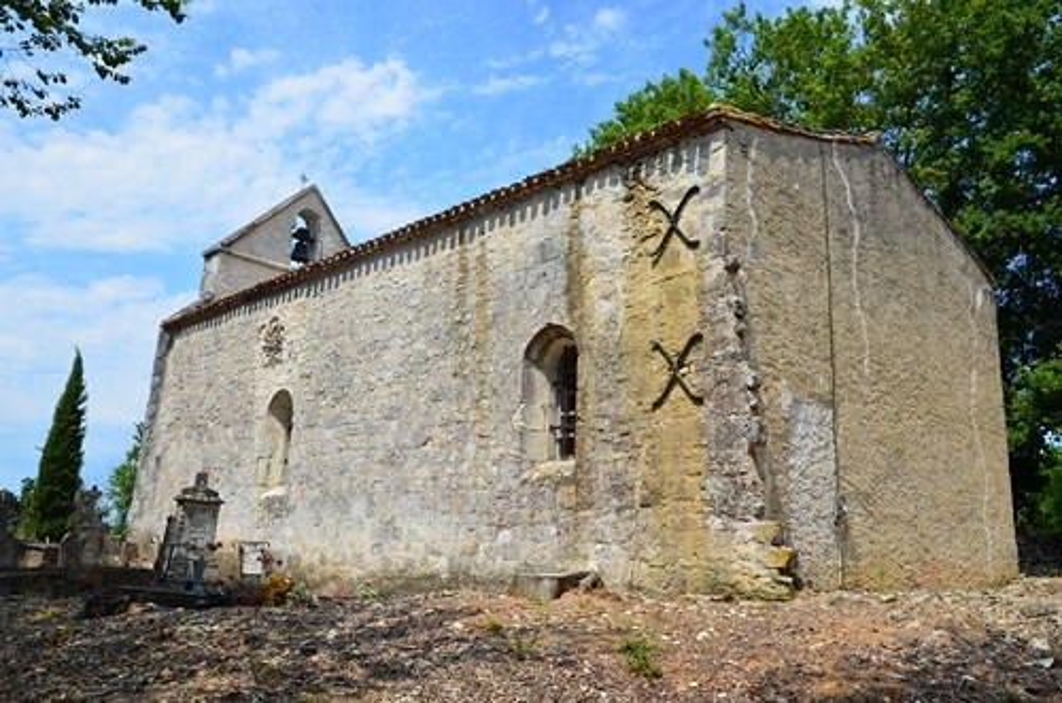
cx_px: 531
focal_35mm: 28
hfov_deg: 64.7
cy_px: 352
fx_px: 839
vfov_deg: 45.5
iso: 200
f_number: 10
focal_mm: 19
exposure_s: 1/250
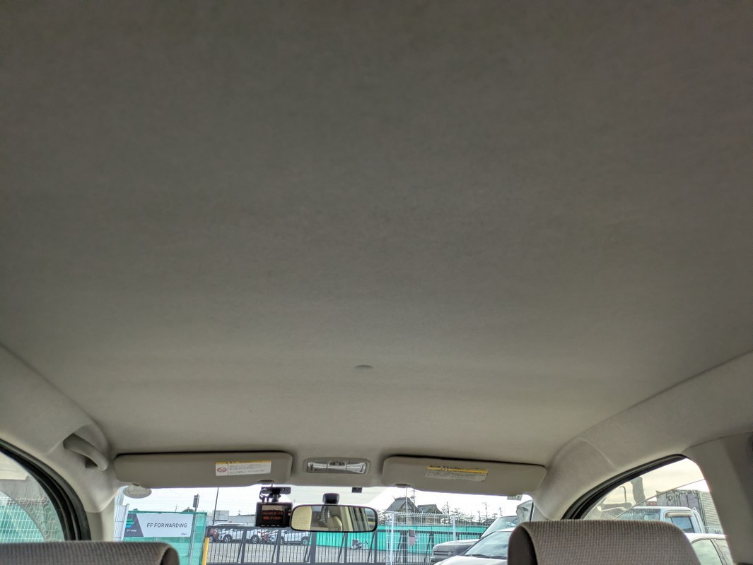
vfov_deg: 54.9
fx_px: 544
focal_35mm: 25
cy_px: 282
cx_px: 376
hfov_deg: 69.4
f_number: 1.89
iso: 71
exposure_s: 1/725
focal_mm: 5.43
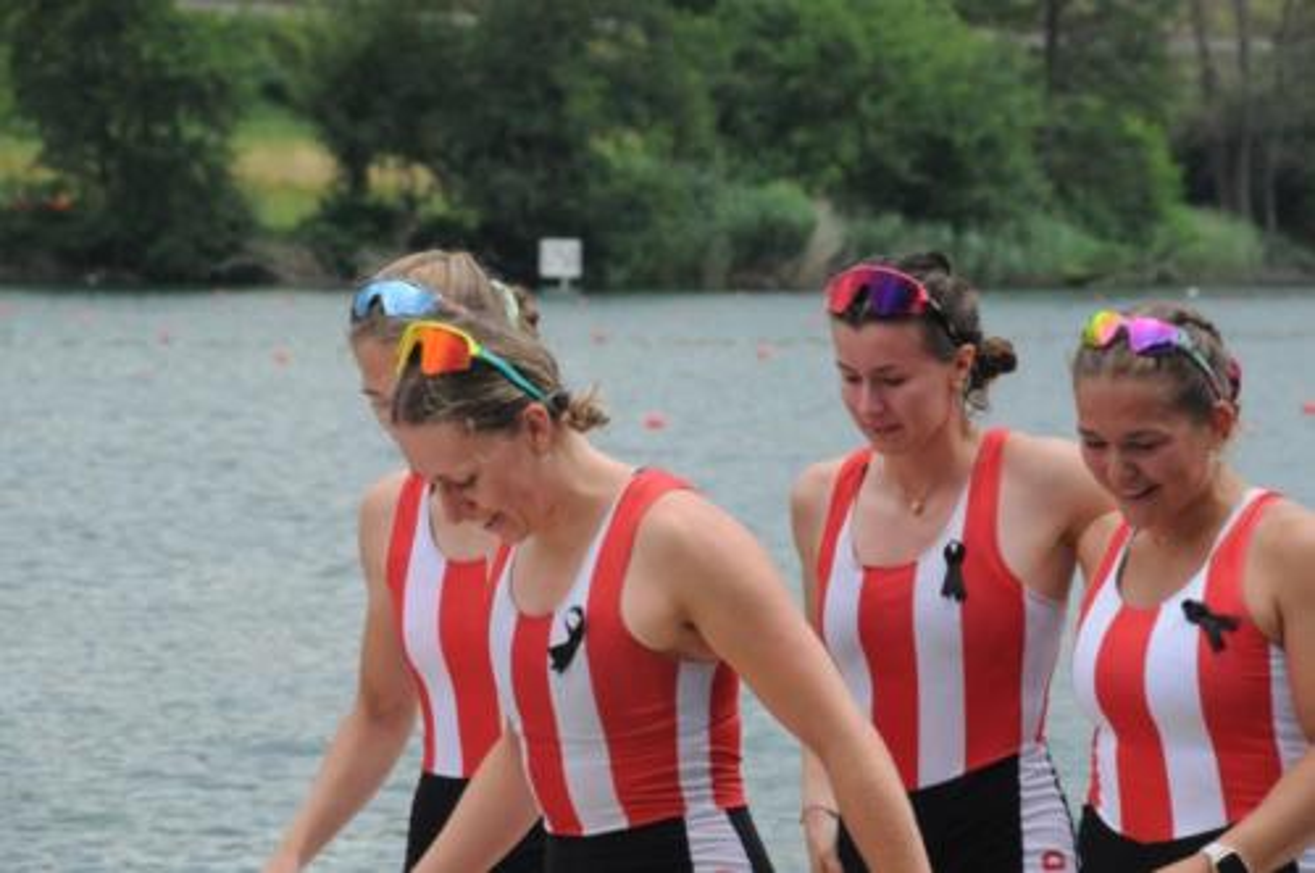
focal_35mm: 202
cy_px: 436
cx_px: 658
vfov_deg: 6.8
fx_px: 7387
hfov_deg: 10.2
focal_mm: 135
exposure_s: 1/400
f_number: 10
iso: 800
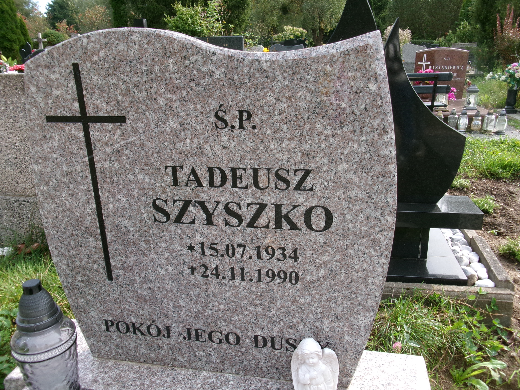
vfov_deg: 49.7
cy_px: 195
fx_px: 421
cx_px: 260
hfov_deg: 63.4
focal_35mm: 28
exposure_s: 1/220
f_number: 3.9
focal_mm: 5.1
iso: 100
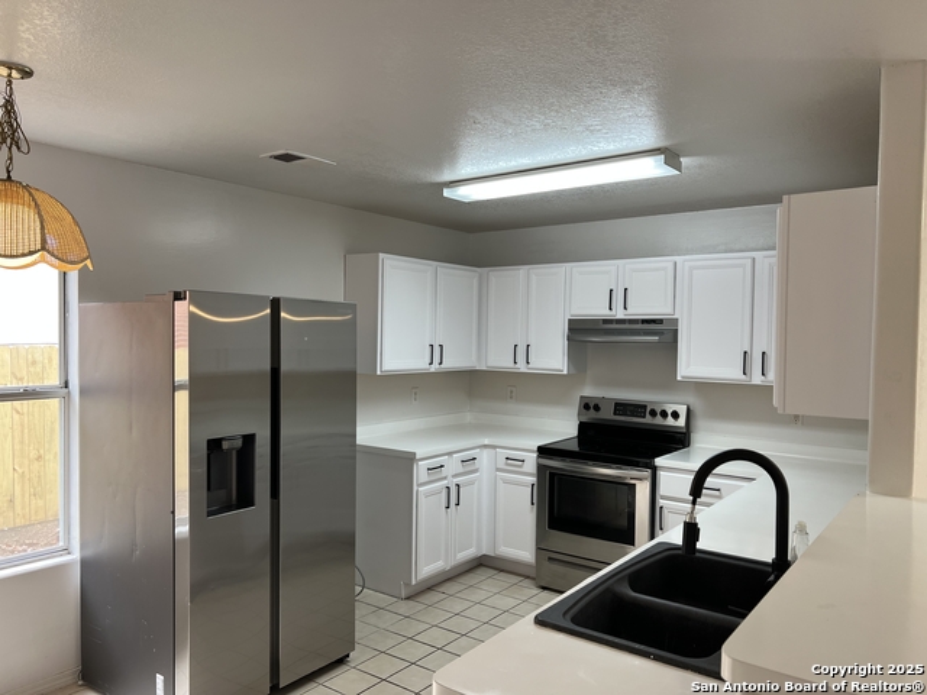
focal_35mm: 26
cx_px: 464
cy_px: 348
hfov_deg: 67.3
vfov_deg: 53.1
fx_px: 696
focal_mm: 5.7
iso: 100
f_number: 1.5
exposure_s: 1/121
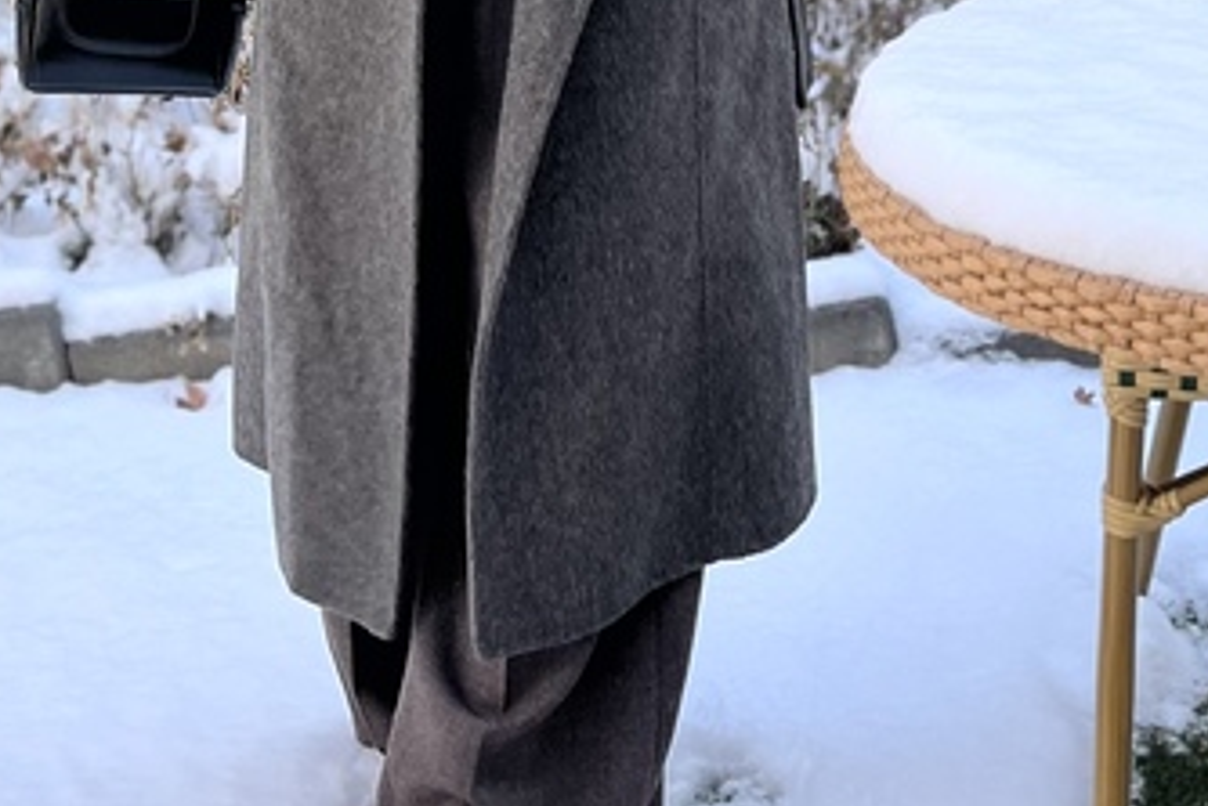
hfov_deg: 25.0
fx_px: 2719
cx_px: 528
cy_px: -416
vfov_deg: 15.5
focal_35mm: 81
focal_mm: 5.1
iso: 50
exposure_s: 1/563
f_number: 1.6
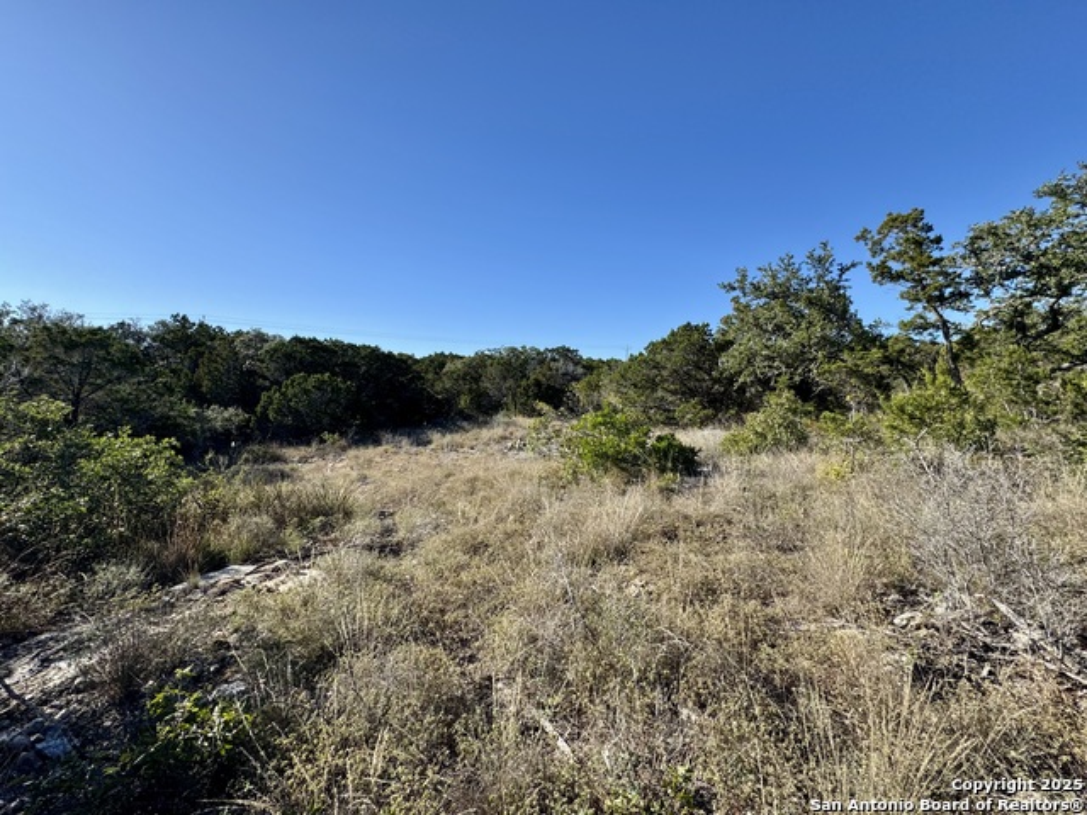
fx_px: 440
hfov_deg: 102.1
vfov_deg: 85.7
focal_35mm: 14
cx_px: 544
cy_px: 408
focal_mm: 2.22
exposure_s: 1/1299
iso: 50
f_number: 2.2
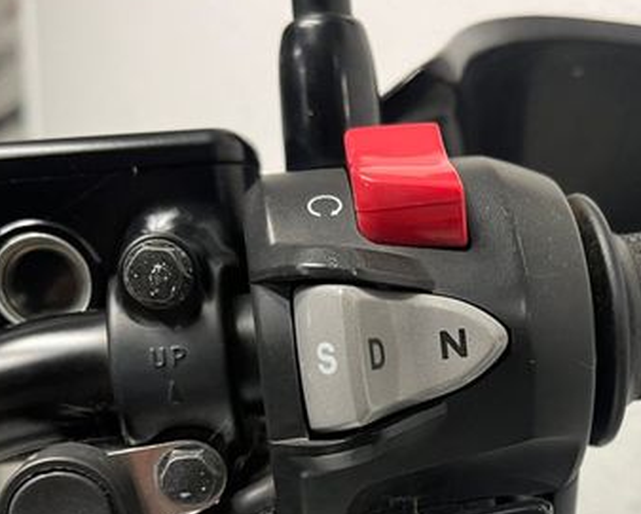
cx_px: 432
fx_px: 911
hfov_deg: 38.3
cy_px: 434
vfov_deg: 30.5
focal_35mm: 48
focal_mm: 5.1
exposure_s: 1/50
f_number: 1.6
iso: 100
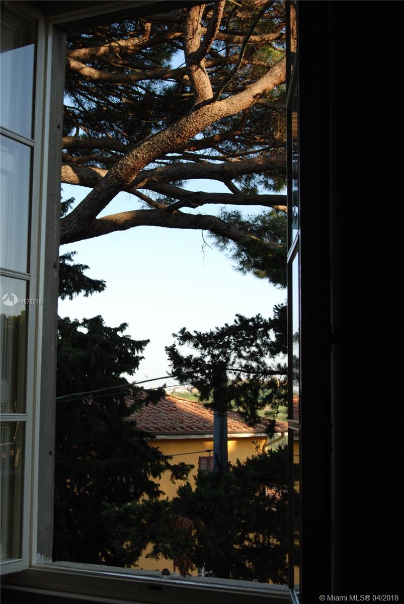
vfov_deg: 38.8
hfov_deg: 26.5
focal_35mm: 51
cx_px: 202
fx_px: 856
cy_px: 302
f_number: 5.6
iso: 100
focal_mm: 34
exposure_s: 1/125
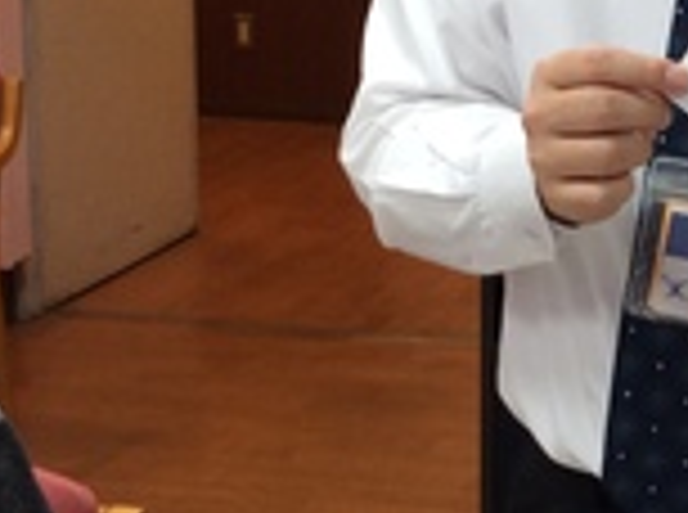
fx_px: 2221
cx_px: 695
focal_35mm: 112
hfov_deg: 17.2
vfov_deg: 13.1
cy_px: 65
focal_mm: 3.3
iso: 40
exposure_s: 1/24
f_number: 2.4
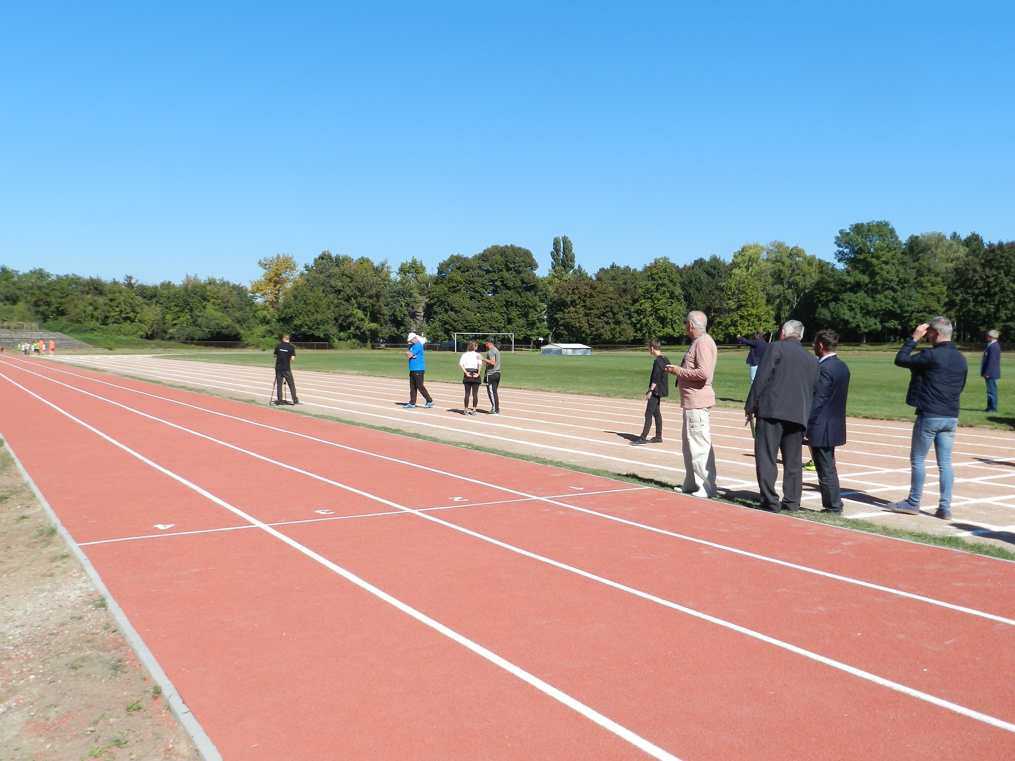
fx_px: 938
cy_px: 380
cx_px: 508
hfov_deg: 56.8
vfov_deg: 44.2
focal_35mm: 32
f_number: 4
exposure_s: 1/1000
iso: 160
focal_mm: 5.6
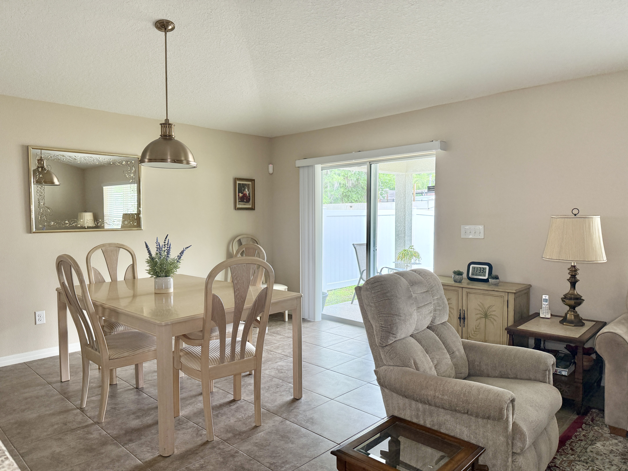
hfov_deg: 71.6
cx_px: 314
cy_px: 236
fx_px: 435
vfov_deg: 56.8
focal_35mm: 24
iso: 200
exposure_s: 1/112
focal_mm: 6.76
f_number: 1.78
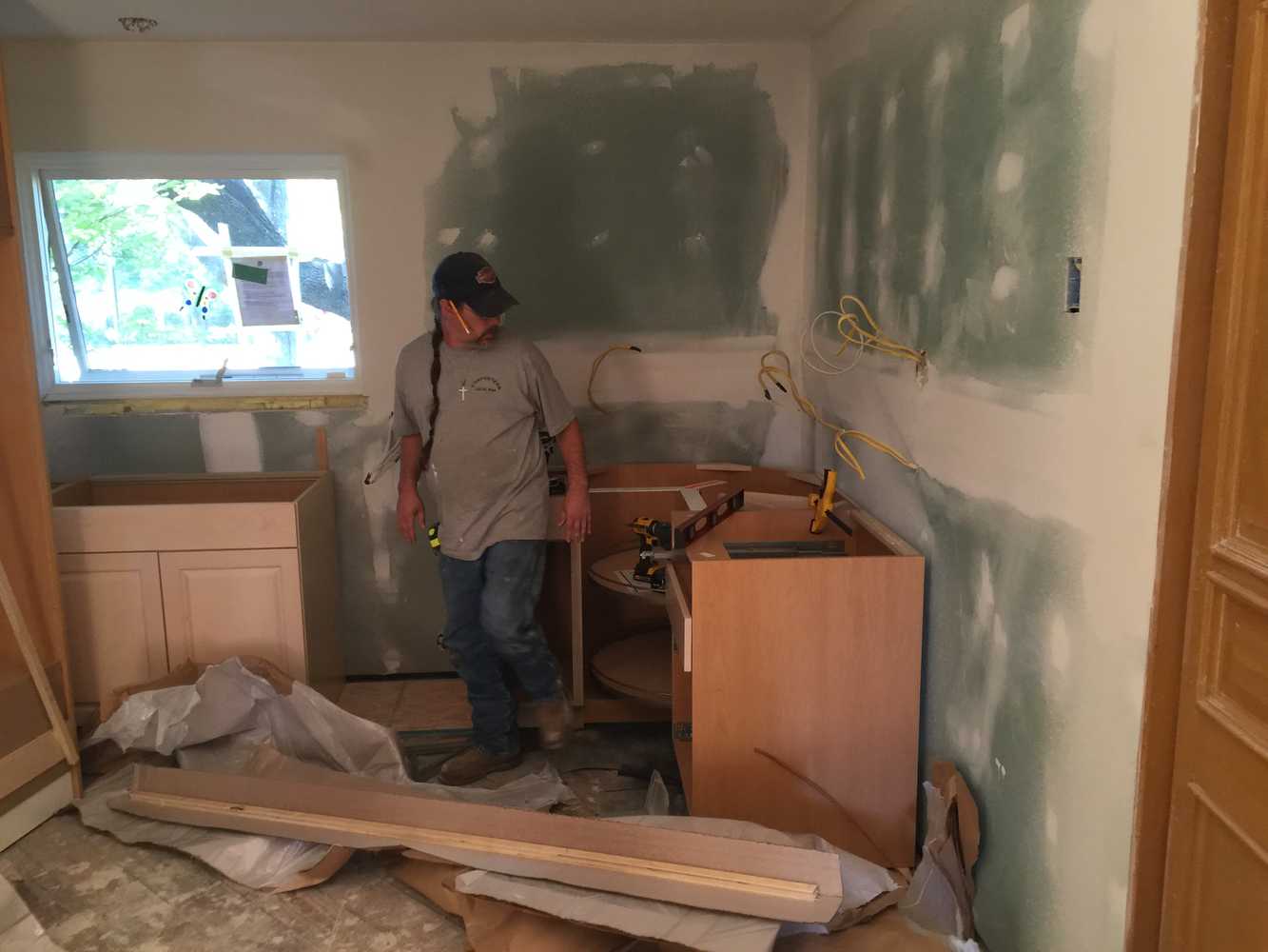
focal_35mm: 29
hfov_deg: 61.7
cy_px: 476
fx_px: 1062
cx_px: 634
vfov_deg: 48.2
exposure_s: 1/15
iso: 64
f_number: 2.2
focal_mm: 4.15
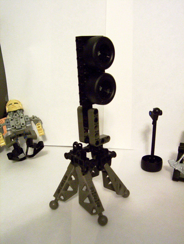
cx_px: 92
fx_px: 254
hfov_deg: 39.8
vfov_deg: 51.2
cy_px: 122
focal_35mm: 36
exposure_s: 1/23.9
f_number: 2.76
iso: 200
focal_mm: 5.54
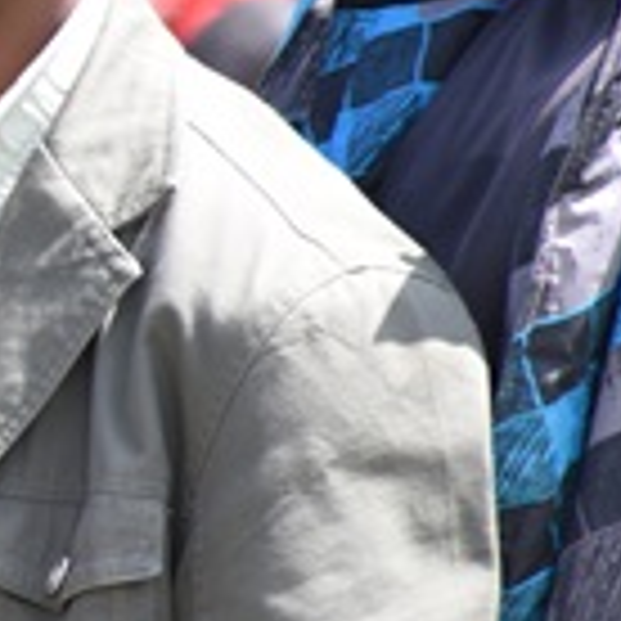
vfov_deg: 1.9
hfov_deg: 1.9
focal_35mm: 925
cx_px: -956
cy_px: 176
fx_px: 18774
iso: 200
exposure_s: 1/80
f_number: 7.1
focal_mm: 140
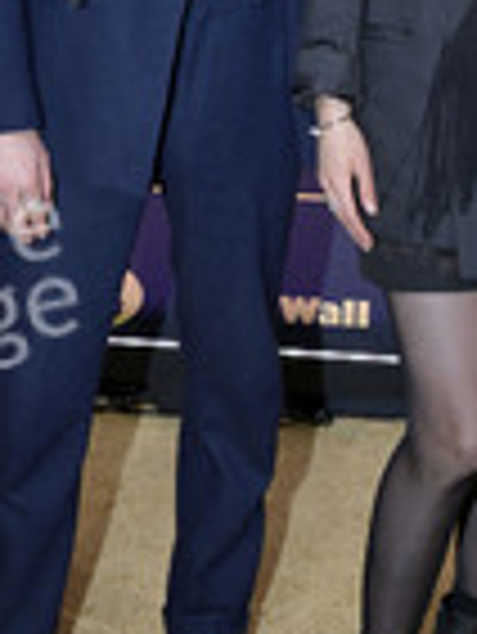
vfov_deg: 24.1
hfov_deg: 18.6
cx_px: 338
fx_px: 1449
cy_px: 85
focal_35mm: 79
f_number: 6.3
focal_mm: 29
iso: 1250
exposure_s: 1/250
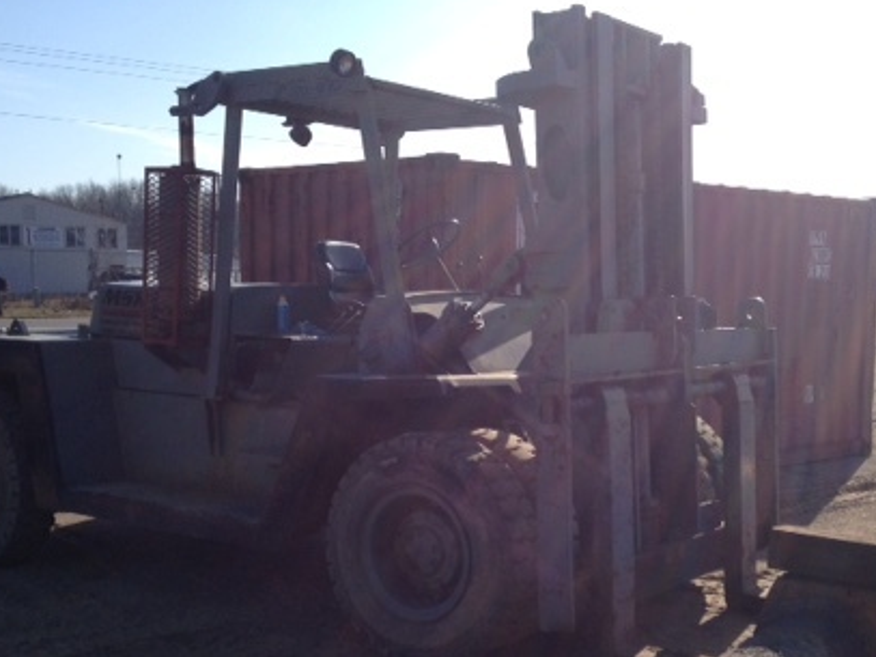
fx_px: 1391
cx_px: 489
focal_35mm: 55
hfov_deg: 34.9
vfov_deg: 26.4
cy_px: 420
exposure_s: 1/1905
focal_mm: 4.28
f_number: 2.4
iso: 50
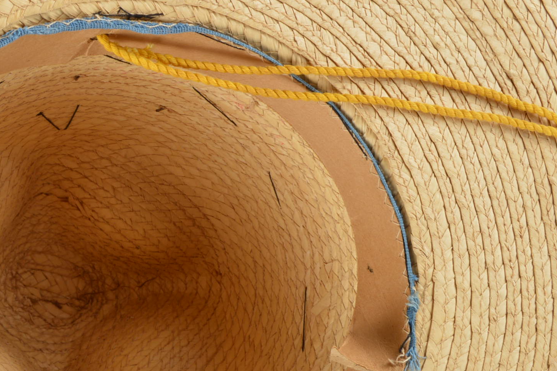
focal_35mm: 81
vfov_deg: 16.8
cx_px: -2
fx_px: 1252
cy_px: 272
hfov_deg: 24.0
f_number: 11
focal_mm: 26
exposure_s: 1/125
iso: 100
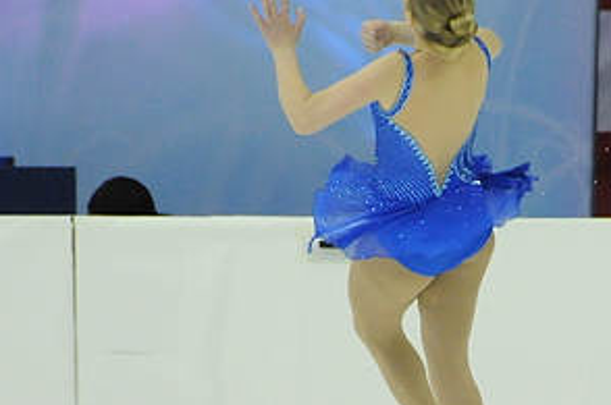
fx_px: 13843
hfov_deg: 2.5
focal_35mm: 817
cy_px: 433
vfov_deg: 1.7
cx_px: 428
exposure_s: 1/800
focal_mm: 200
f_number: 5.6
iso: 3200
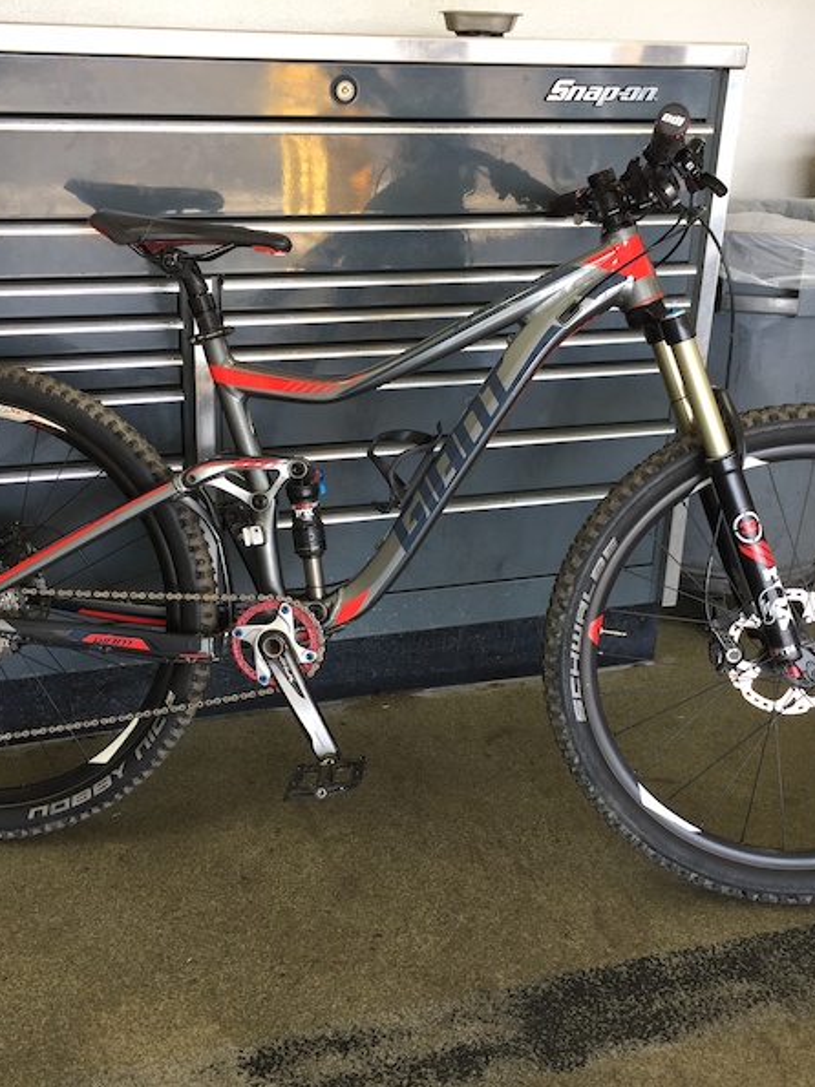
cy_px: 543
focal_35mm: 39
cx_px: 371
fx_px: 1225
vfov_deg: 47.9
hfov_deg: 36.8
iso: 32
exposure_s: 1/40
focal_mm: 4.15
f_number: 2.2
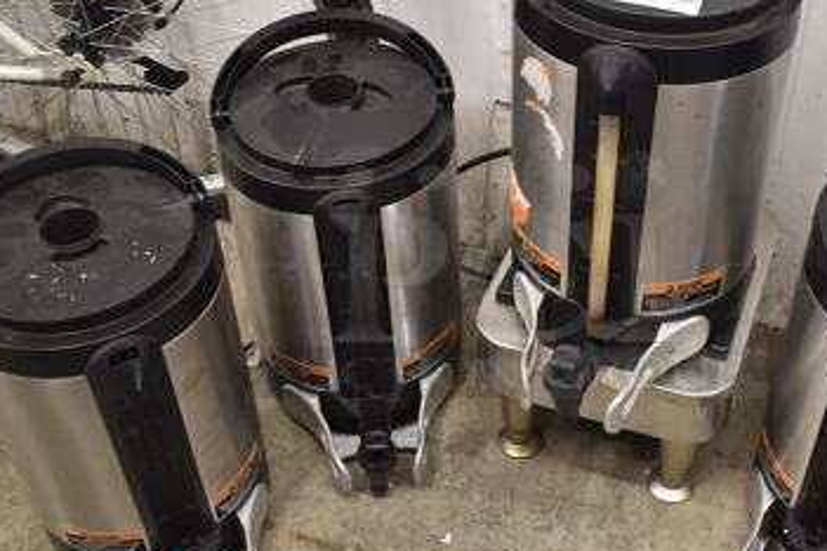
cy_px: 273
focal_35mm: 47
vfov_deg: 28.6
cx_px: 504
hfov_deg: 41.7
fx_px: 1080
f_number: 3.5
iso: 450
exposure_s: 1/30
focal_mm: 18
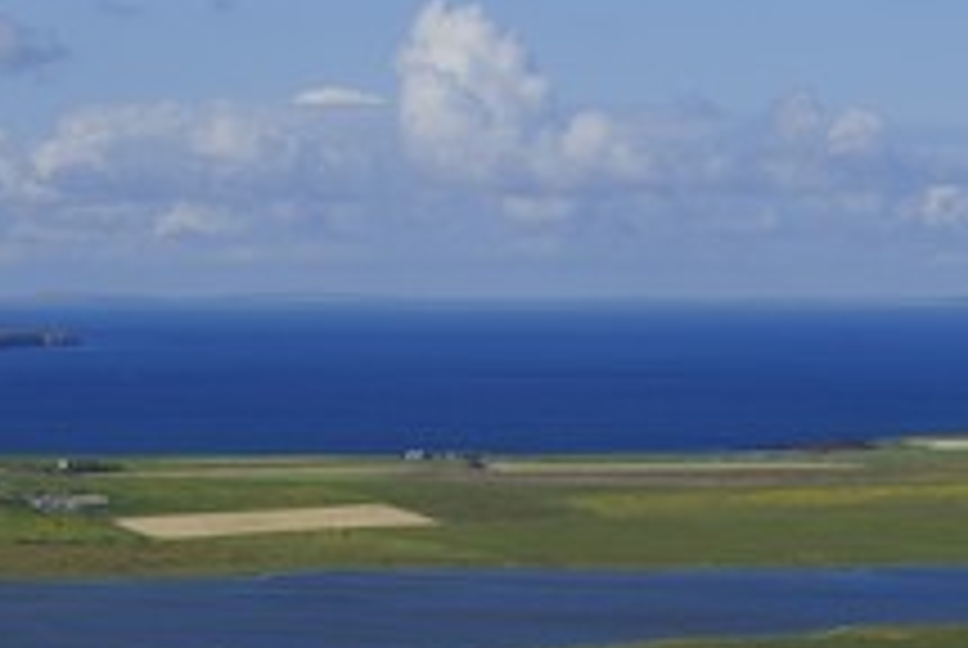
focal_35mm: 156
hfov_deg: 13.1
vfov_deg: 8.8
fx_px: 4200
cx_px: 549
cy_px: 621
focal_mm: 80
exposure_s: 1/800
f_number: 10
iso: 400
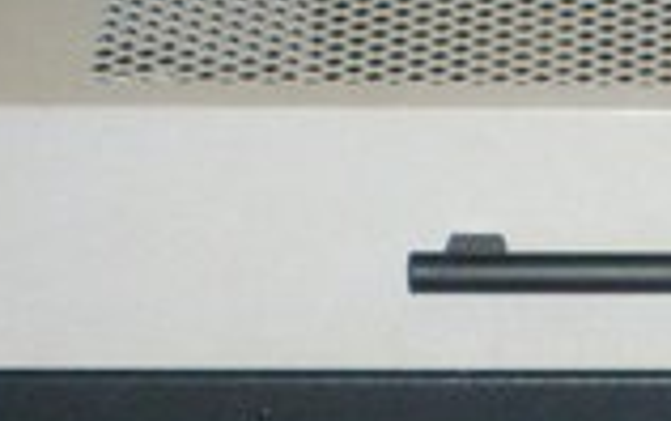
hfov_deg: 10.5
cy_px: 689
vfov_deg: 6.7
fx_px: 3532
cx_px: 1019
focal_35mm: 193
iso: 371
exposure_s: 1/60
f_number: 3.5
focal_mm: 6.3
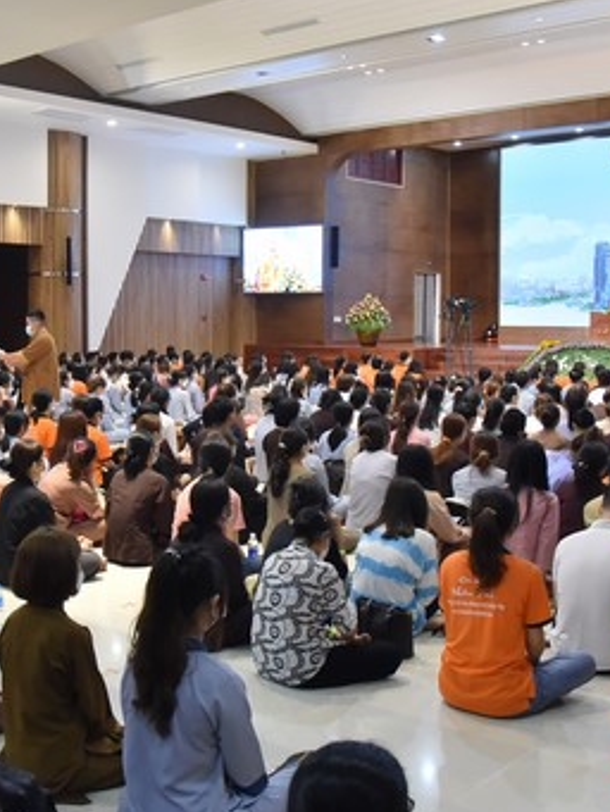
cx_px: 272
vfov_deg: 42.9
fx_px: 1033
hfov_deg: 32.9
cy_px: 391
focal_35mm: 44
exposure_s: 1/125
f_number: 5.6
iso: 3200
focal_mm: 24
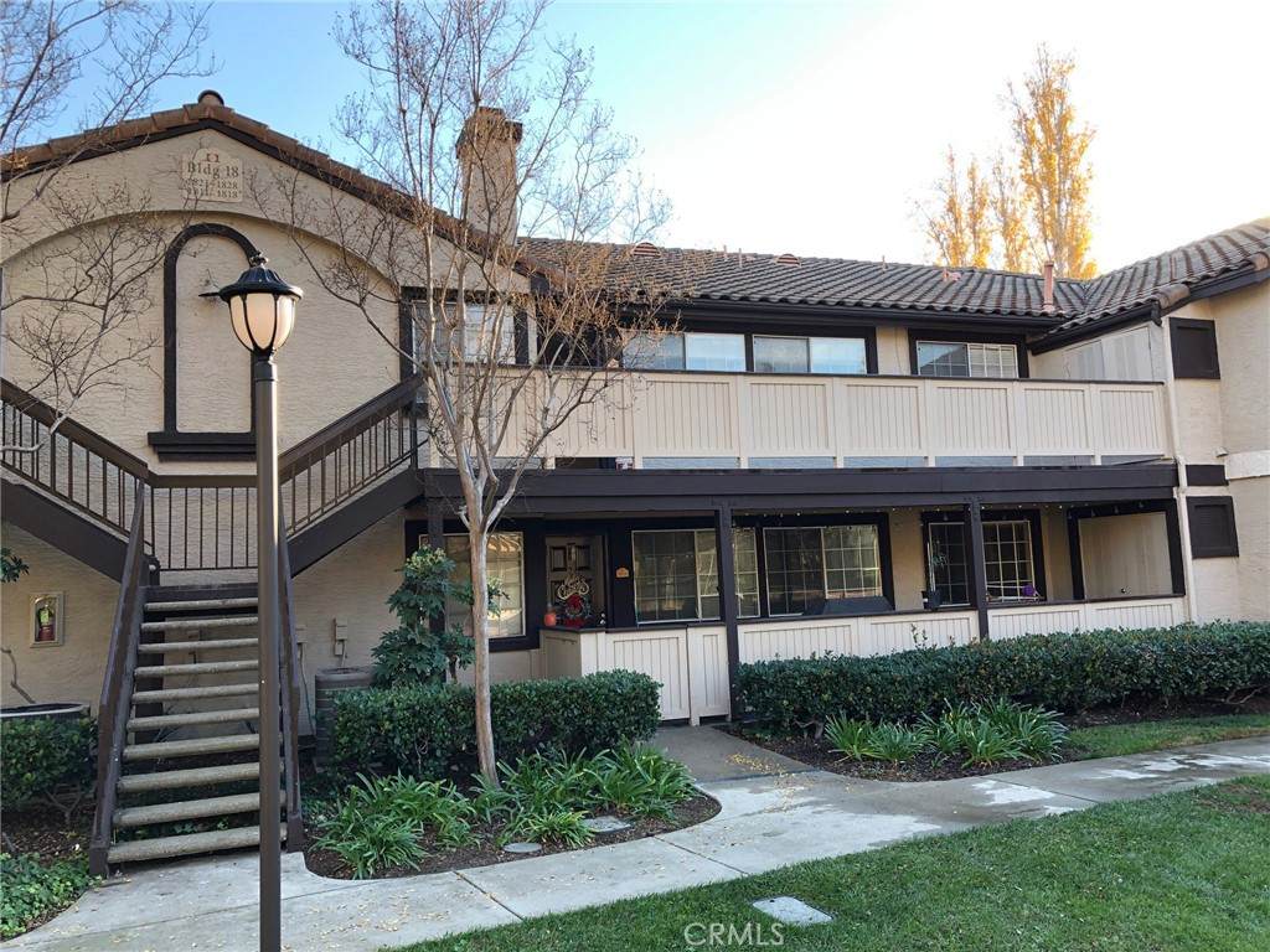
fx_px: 1027
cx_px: 635
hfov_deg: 63.4
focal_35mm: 28
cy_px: 476
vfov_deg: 49.7
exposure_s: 1/121
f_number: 1.8
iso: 20
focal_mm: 3.99
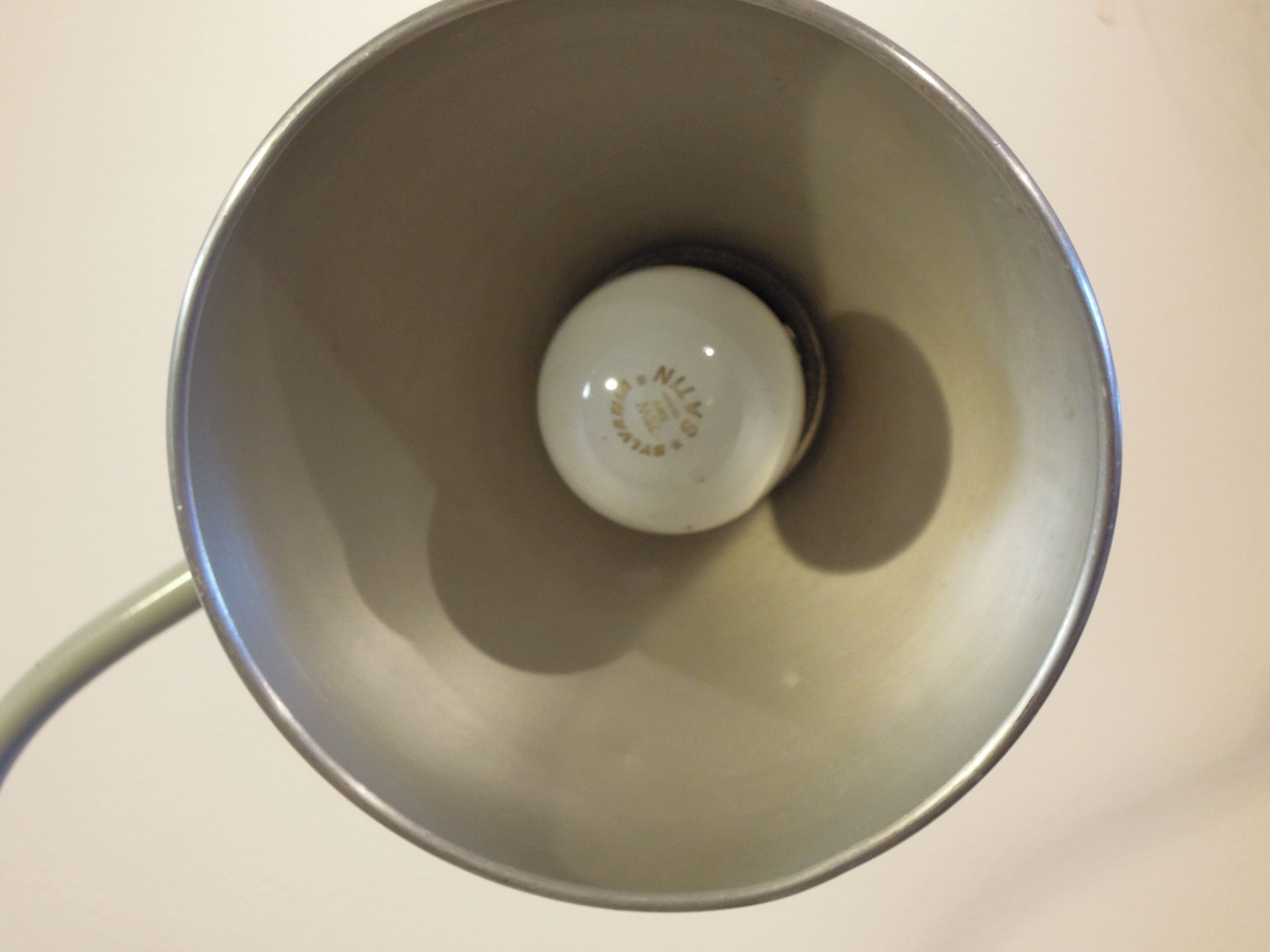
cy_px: 476
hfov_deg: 31.2
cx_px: 635
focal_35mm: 62
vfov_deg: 23.7
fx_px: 2275
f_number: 4.2
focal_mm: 11.1
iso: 560
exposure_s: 1/25
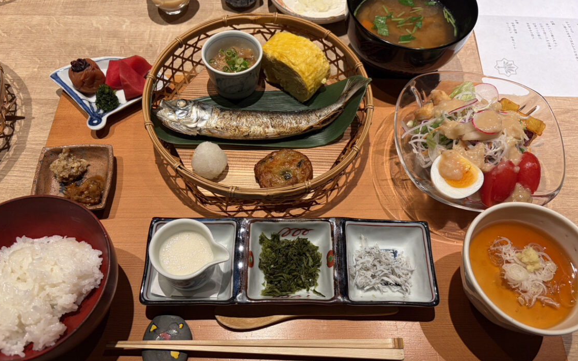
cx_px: 287
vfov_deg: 44.5
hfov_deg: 66.5
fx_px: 441
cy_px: 193
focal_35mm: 28
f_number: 1.6
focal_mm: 5.96
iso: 100
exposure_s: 1/60
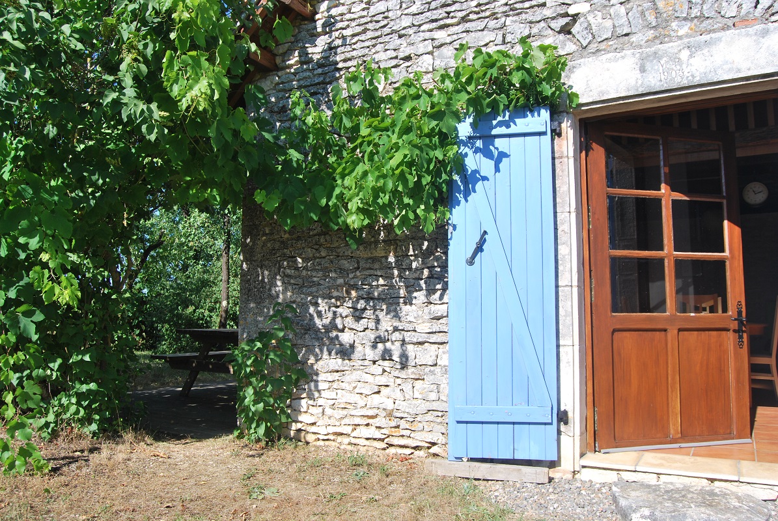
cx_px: 389
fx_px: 584
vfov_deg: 48.1
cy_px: 260
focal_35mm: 27
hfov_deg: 67.3
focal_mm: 18
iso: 100
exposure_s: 1/200
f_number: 7.1
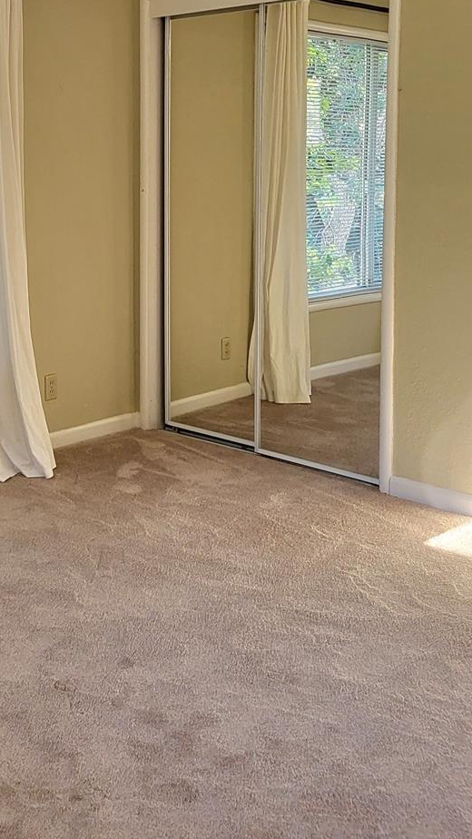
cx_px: -13
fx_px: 1023
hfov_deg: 24.6
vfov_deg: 43.4
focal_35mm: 46
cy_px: 225
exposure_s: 1/120
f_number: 1.8
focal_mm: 5.4
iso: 200
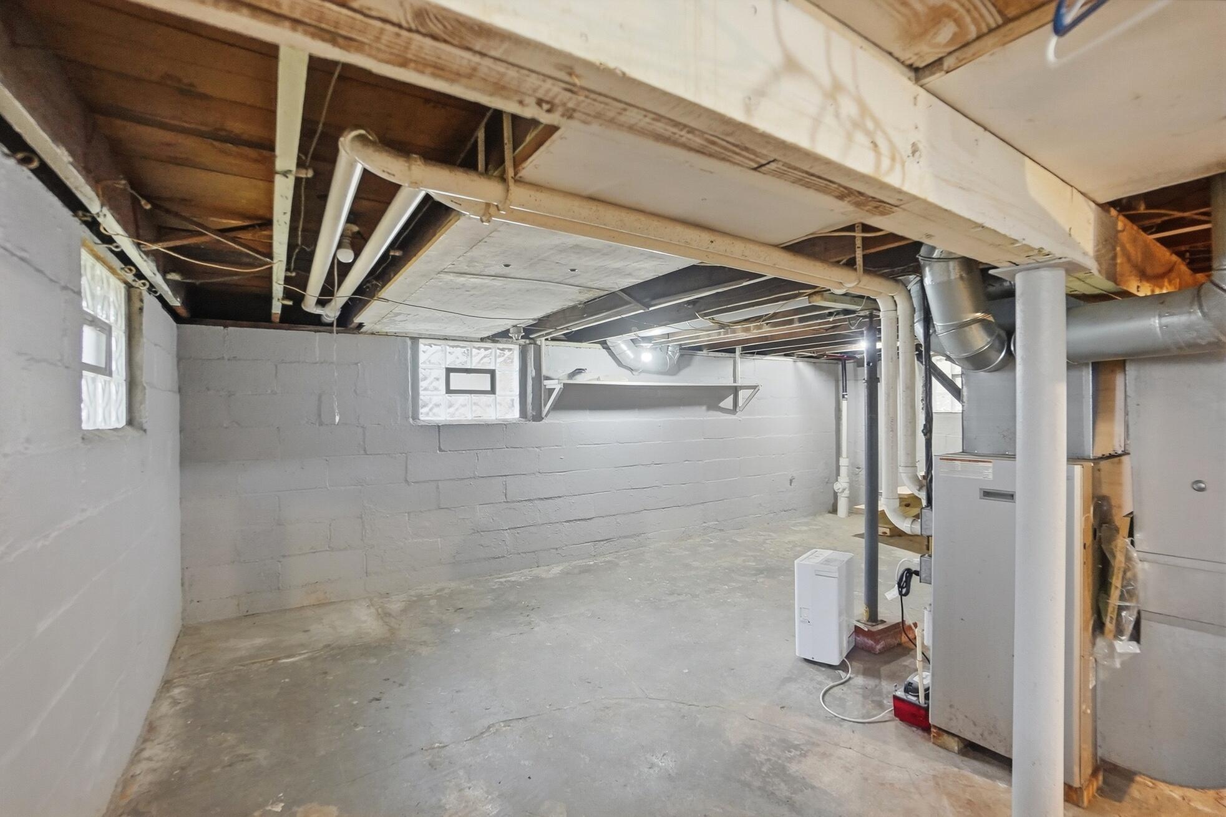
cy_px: 408
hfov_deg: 100.4
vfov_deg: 77.3
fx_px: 511
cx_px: 613
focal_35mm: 15
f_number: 4
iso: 100
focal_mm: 10
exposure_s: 1/40
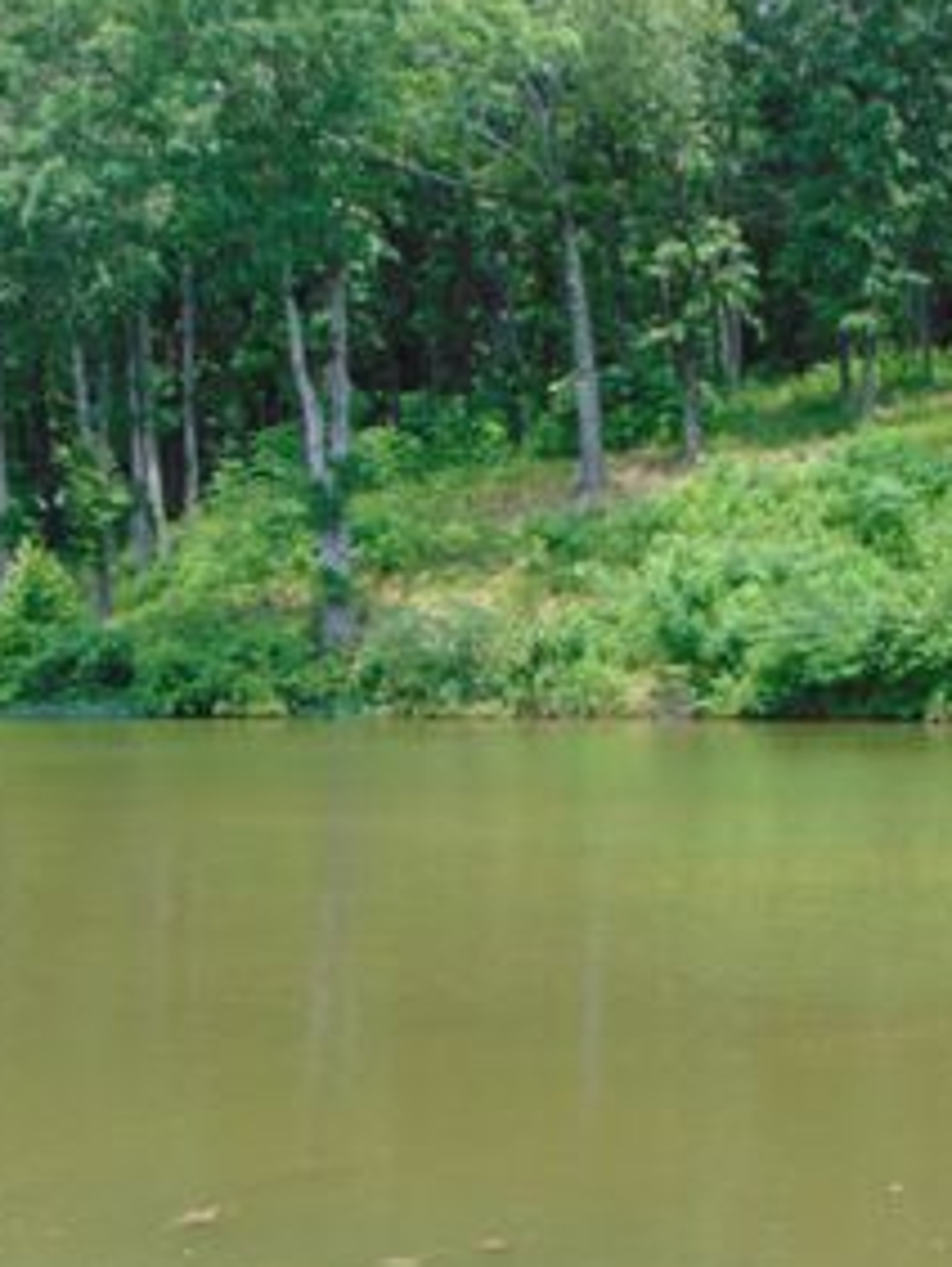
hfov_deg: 23.4
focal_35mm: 62
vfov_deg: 31.1
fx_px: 2270
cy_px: 730
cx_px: 732
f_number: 3.2
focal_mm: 6.3
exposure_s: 1/400
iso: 80
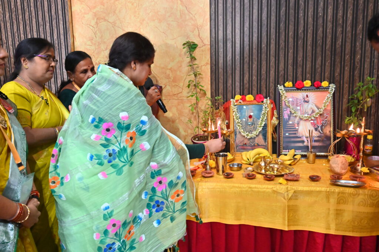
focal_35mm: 31
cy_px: 126
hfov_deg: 60.3
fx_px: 326
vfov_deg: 42.3
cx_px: 190
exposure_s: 1/125
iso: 3200
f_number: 4
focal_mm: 31
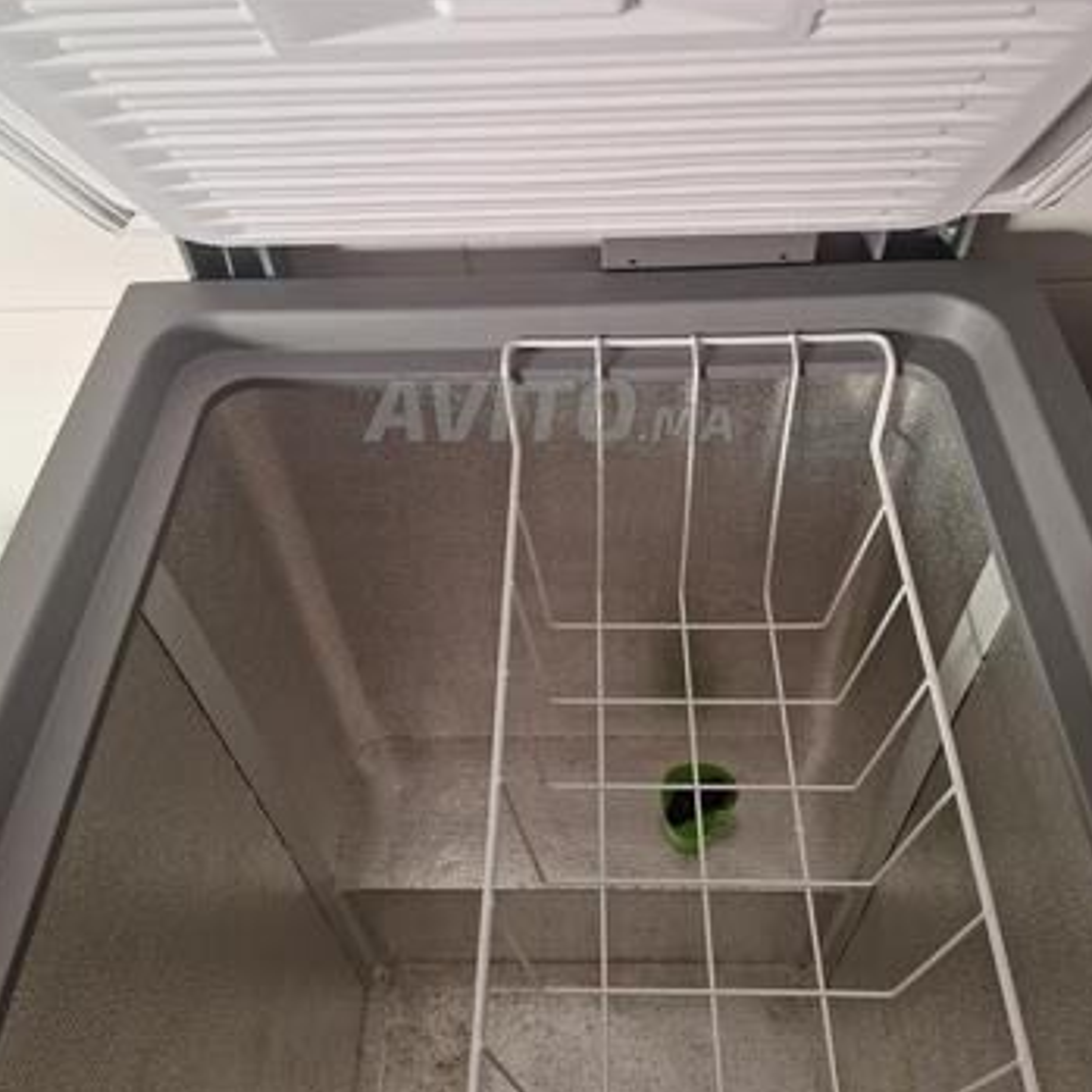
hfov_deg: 57.3
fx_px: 999
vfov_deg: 56.6
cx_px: 548
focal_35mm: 28
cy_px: 410
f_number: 1.8
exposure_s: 1/50
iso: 250
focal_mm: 5.54
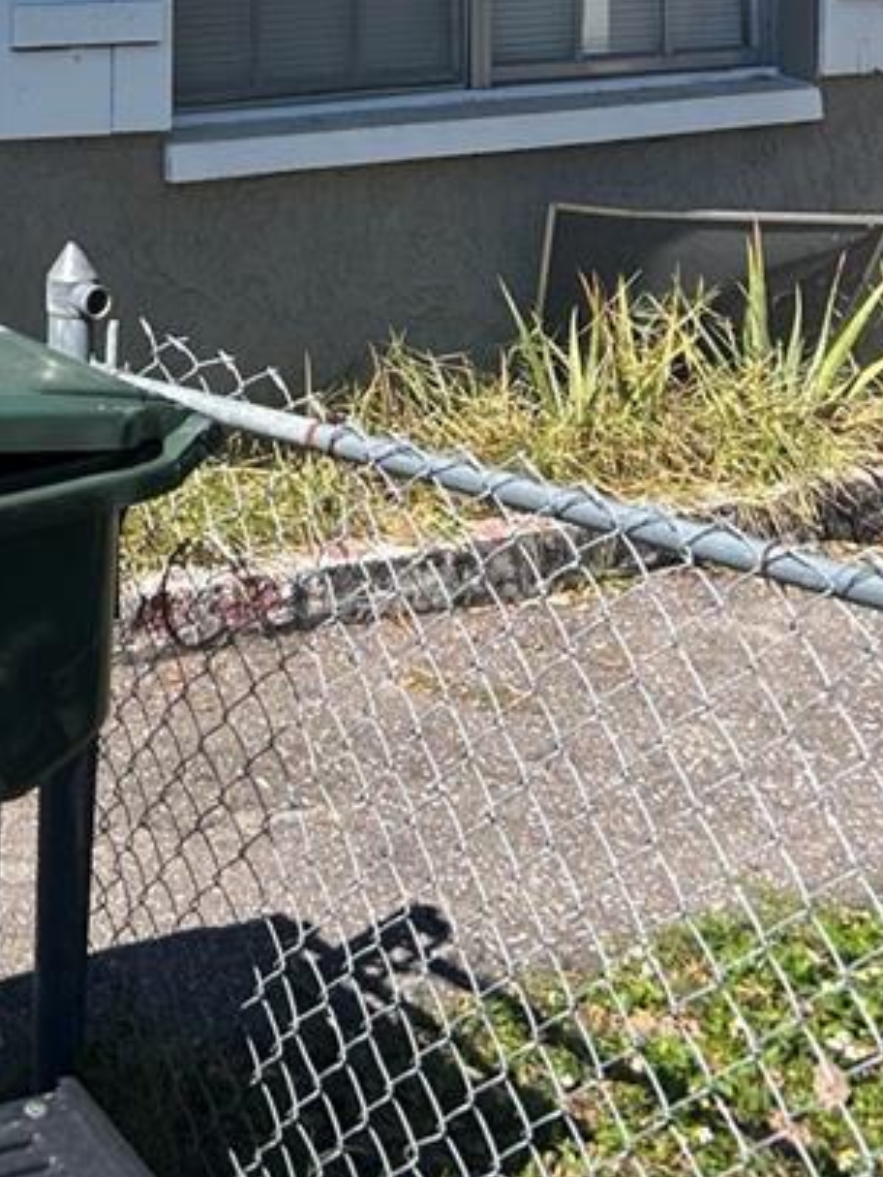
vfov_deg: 23.1
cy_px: -262
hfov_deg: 18.3
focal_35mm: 77
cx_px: -139
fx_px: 2617
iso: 50
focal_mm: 5.7
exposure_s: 1/2632
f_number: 1.5
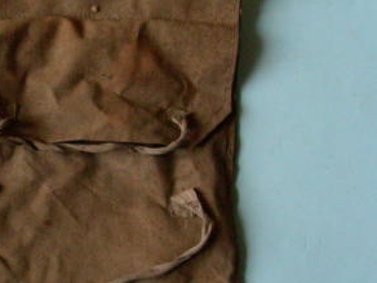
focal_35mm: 65
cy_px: 158
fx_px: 708
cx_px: 70
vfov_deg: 22.6
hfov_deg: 29.1
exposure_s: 1/39
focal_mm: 6.3
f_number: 3.5
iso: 400
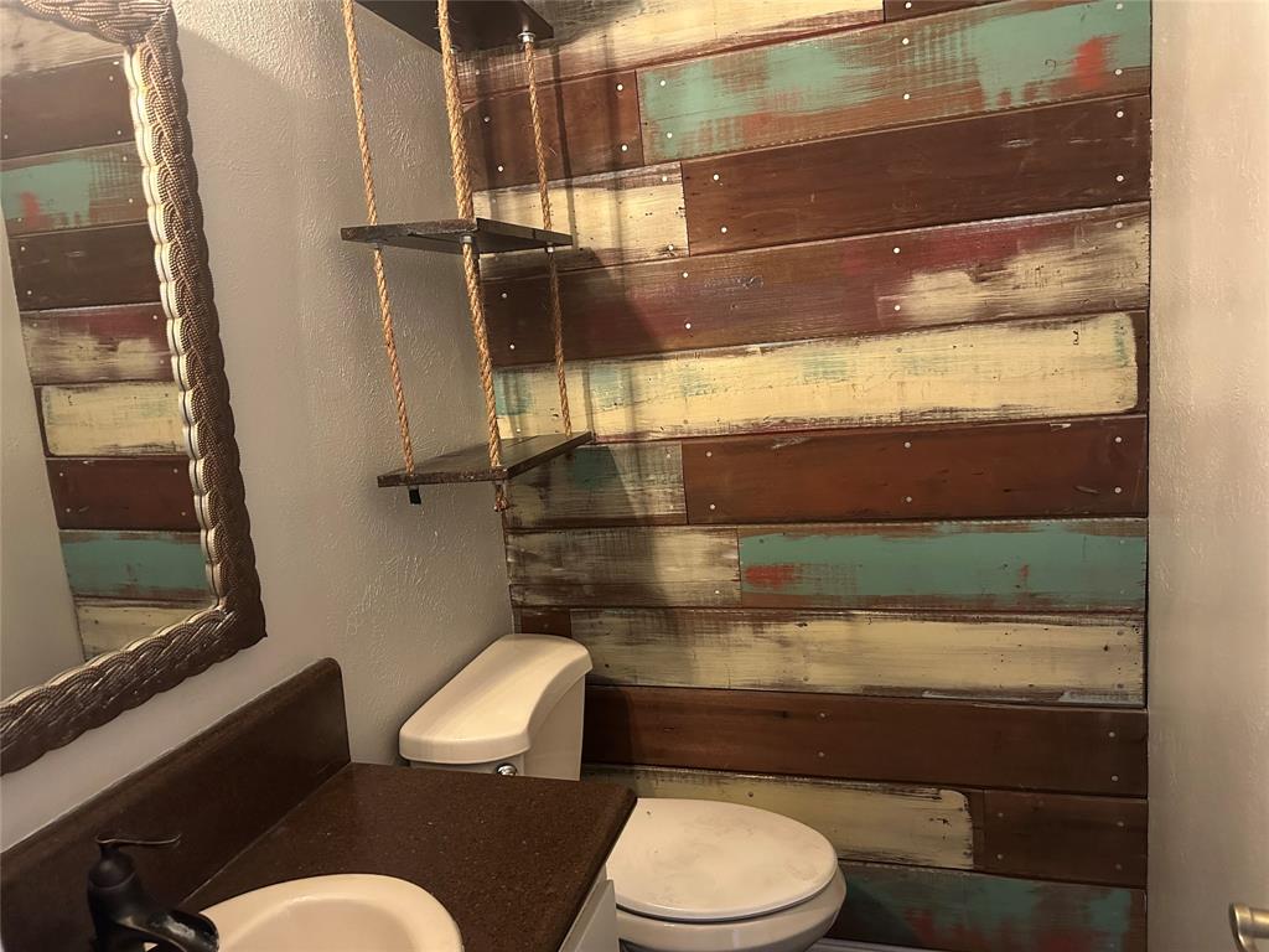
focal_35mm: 24
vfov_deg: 56.8
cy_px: 476
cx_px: 634
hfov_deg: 71.6
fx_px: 880
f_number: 1.78
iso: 800
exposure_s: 1/30
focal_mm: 6.86
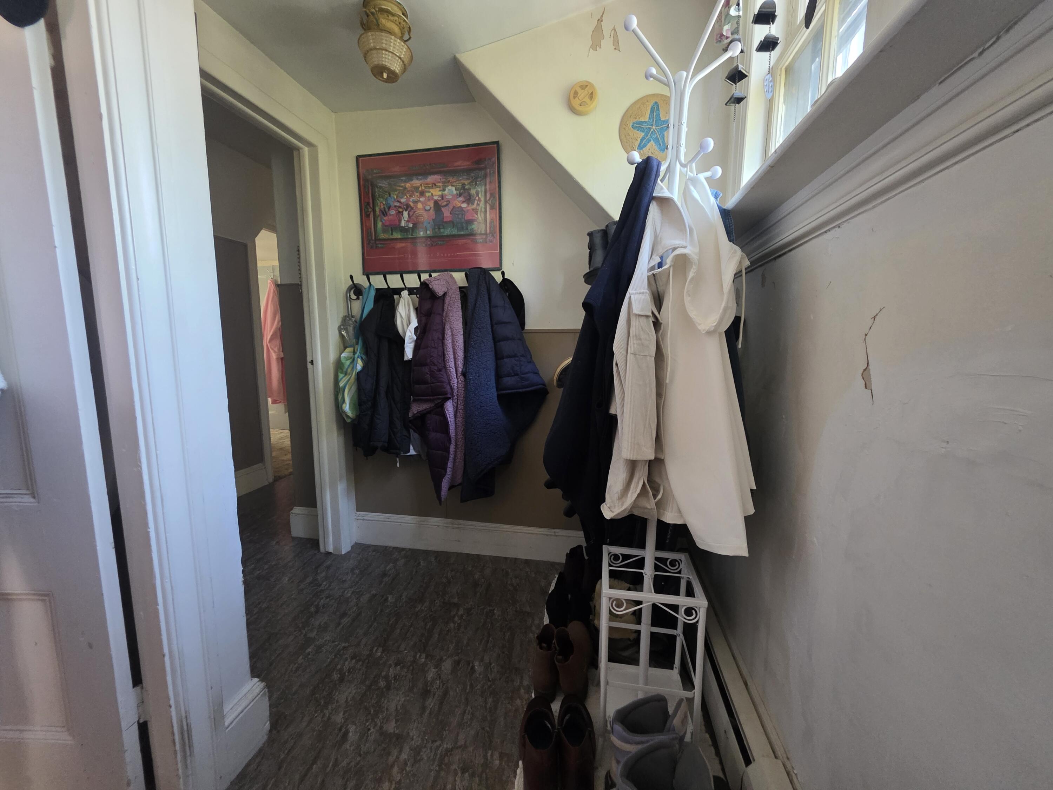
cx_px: 526
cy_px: 395
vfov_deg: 89.9
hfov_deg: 106.2
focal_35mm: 13
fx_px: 395
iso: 400
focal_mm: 2.2
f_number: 1.9
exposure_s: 1/60
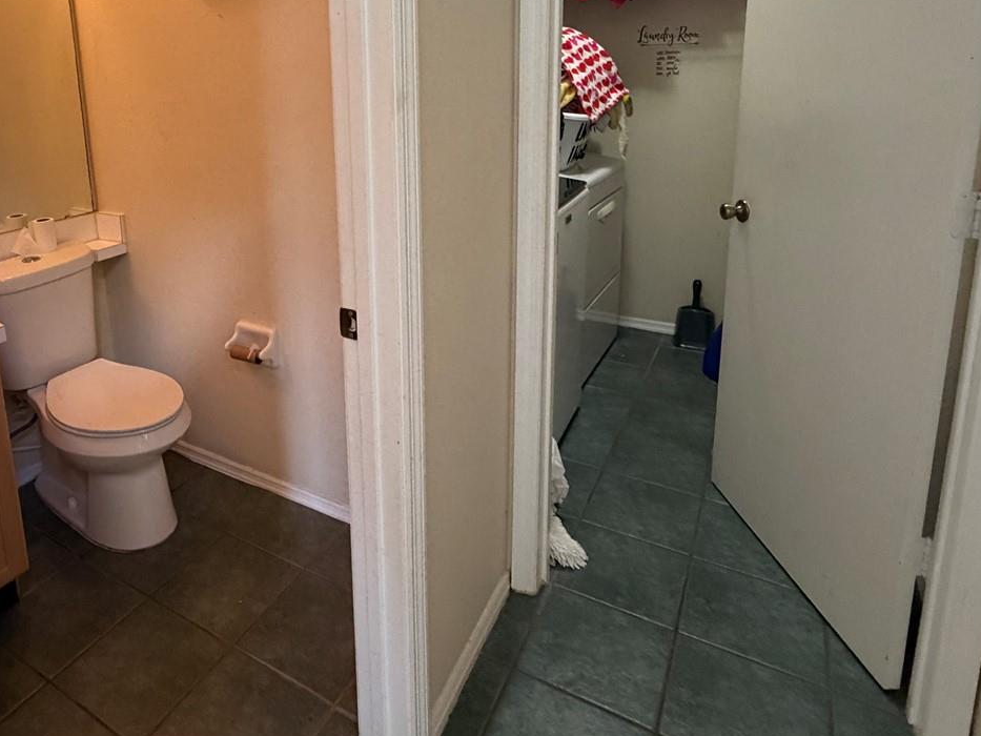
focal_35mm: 24
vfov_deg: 54.7
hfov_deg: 69.7
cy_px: 203
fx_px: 680
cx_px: 334
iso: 400
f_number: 2.2
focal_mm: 2.22
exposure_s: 1/60
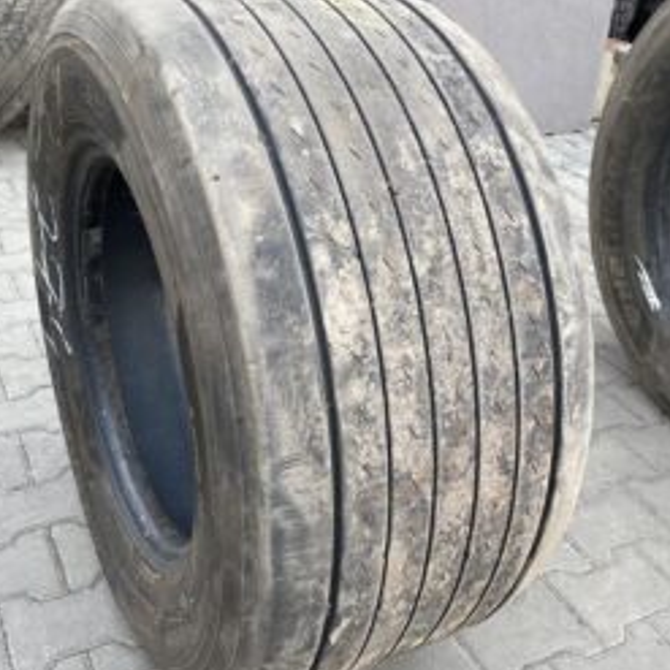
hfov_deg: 41.9
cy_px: 346
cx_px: 347
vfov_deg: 41.9
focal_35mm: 40
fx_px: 876
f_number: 1.8
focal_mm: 4.25
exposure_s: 1/126
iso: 32
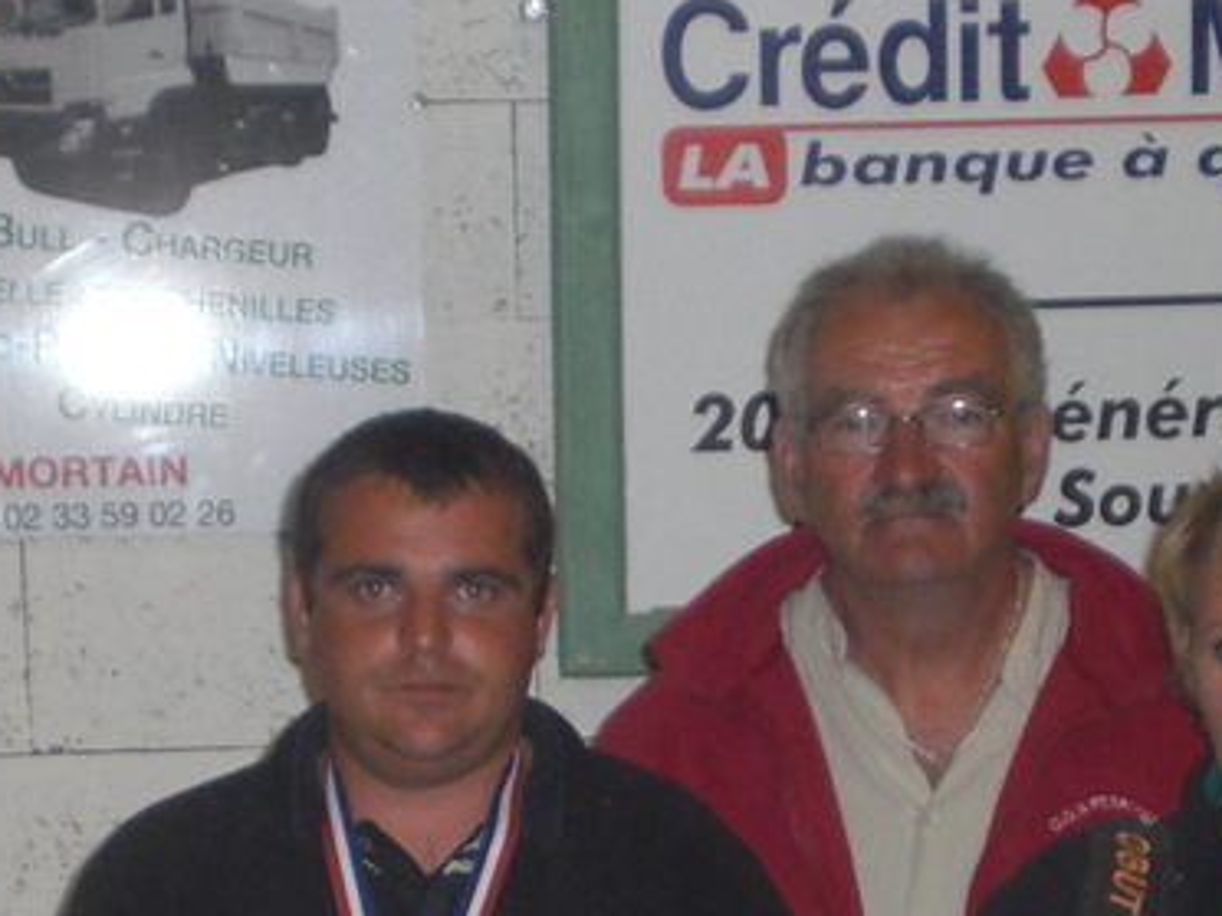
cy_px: 1029
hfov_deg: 16.7
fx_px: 4166
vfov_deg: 12.3
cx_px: 683
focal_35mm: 118
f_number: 3.6
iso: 200
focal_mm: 8.44
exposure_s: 1/60
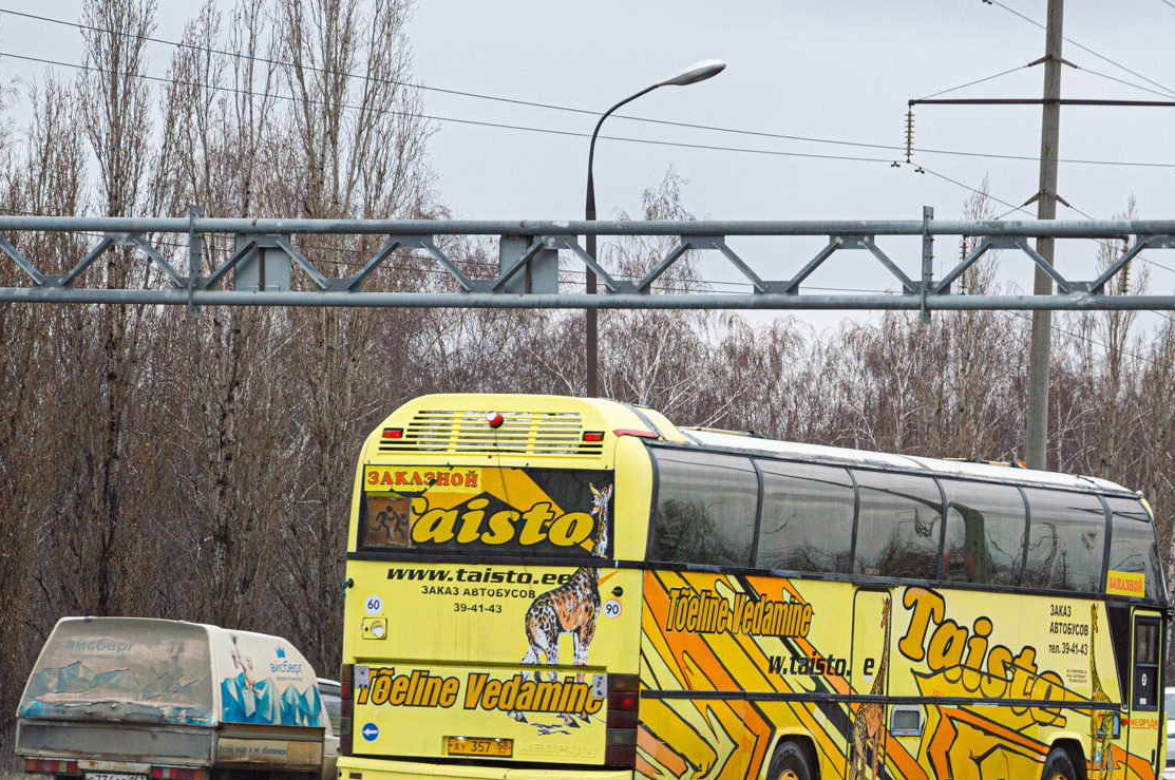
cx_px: 703
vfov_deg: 9.0
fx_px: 4944
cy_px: 467
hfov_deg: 13.5
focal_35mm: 152
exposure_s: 1/500
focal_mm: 75
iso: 200
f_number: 5.6
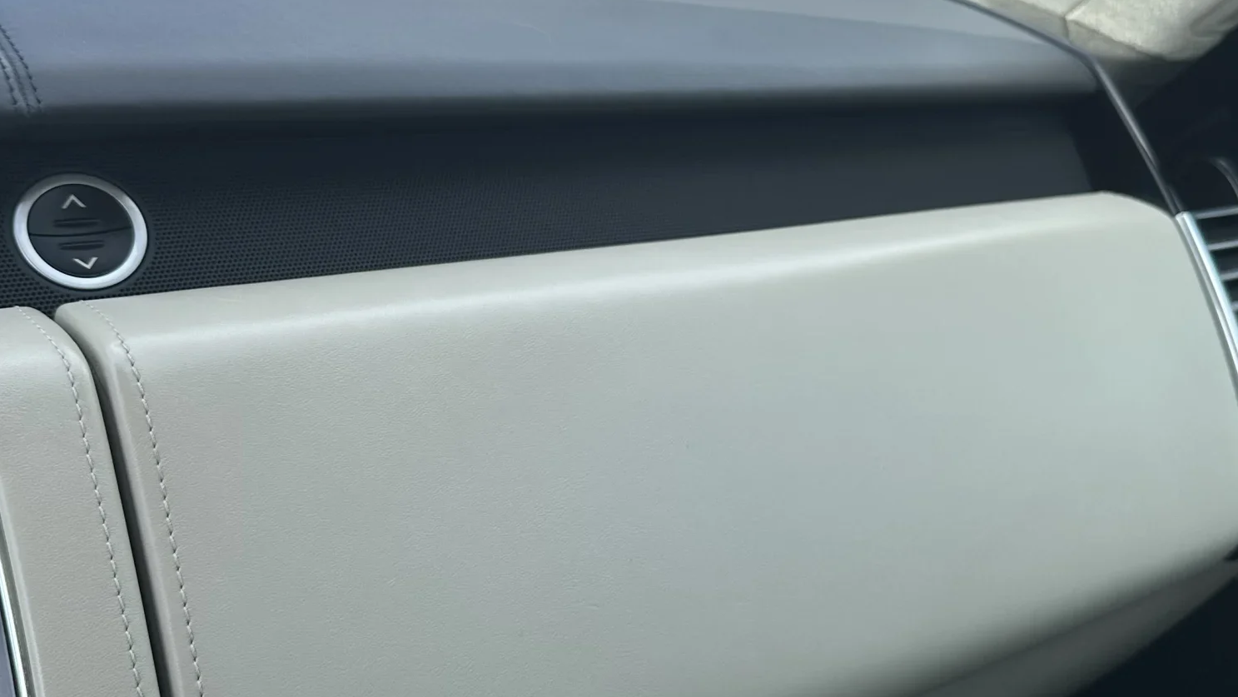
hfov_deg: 45.4
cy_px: 306
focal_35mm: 45
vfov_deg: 26.5
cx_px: 679
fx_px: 1477
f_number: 1.78
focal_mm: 6.86
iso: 80
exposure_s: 1/1664
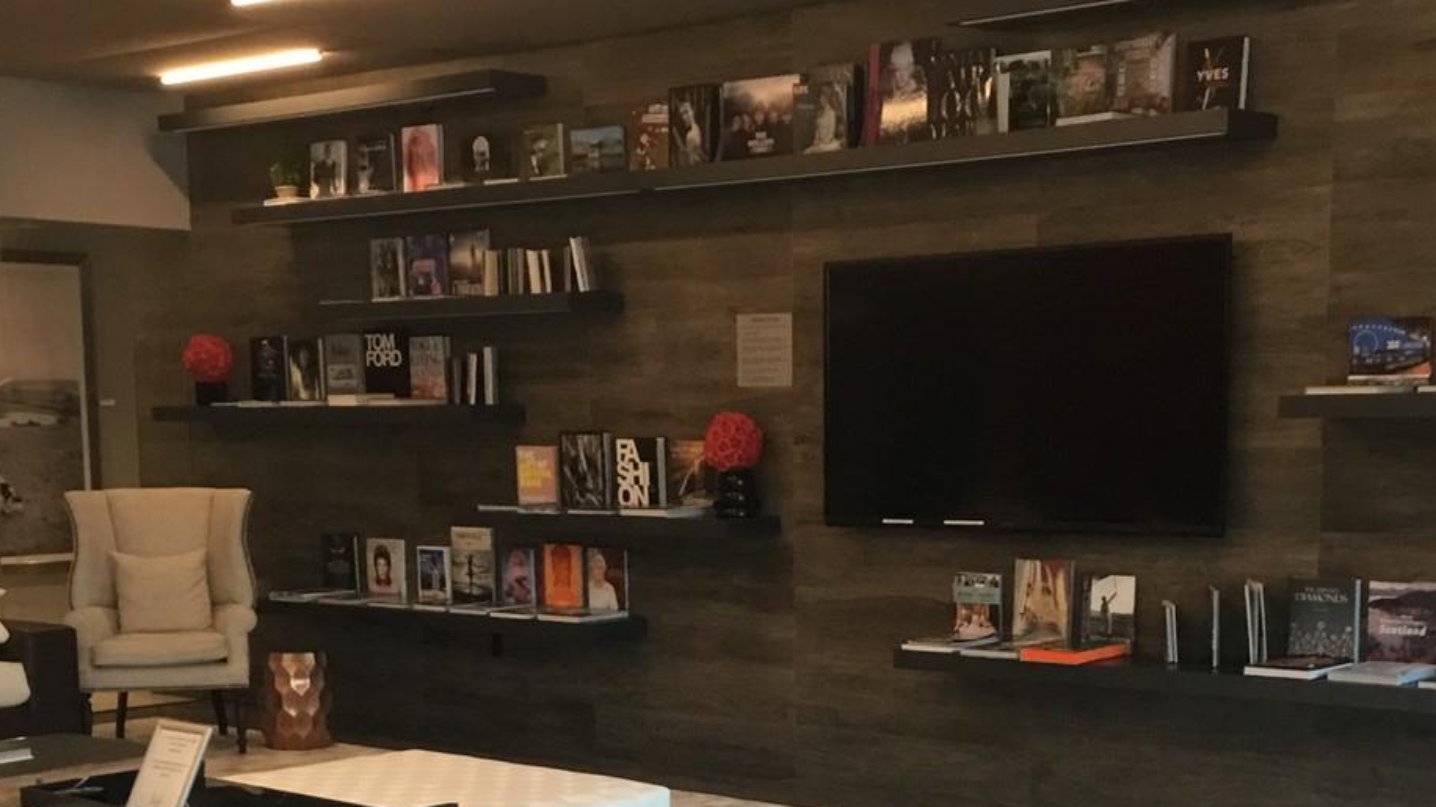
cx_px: 693
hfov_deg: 35.4
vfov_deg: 20.0
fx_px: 2246
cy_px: 738
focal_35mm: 59
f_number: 2.4
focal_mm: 3.3
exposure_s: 1/30
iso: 100
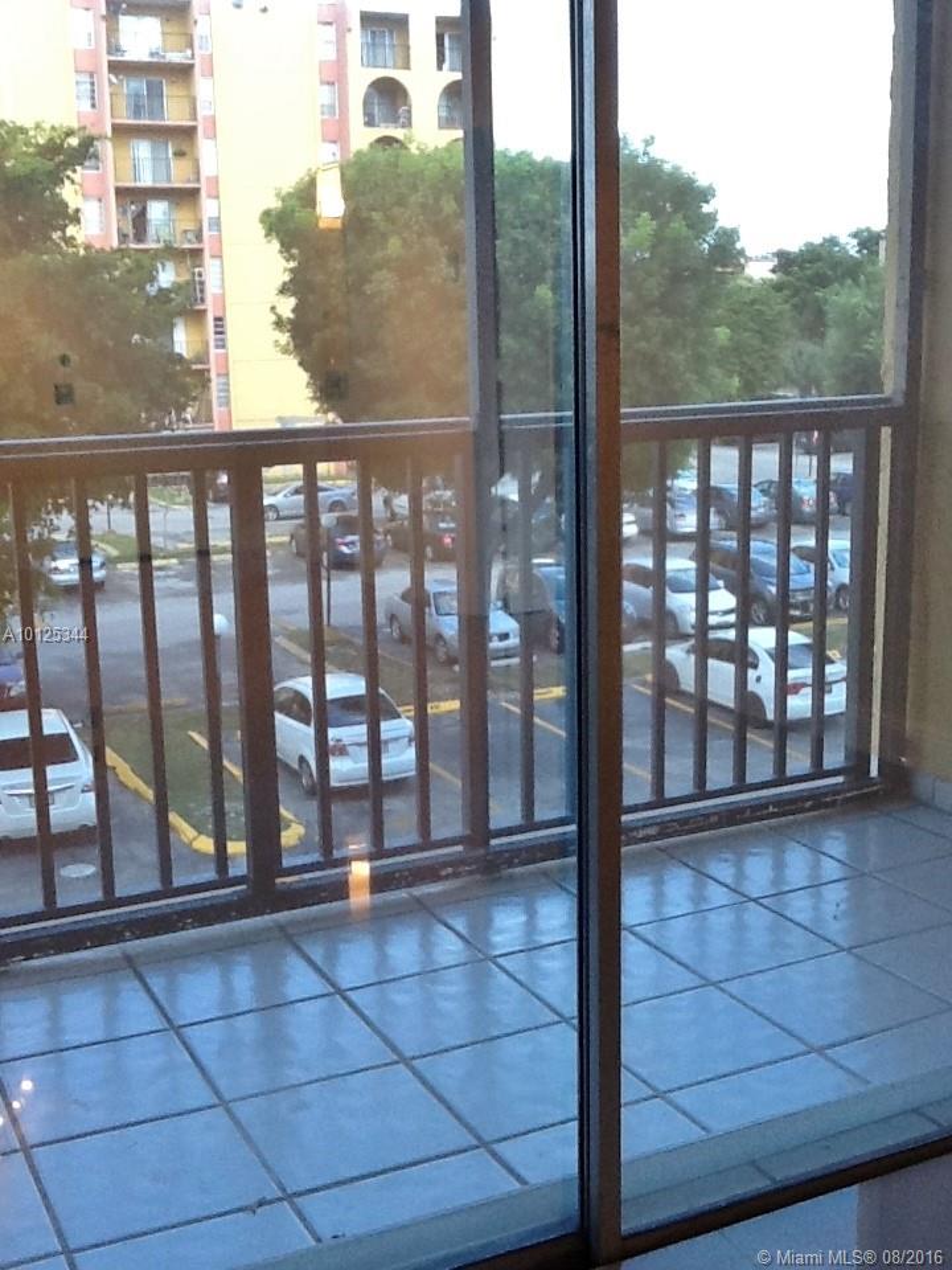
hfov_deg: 32.9
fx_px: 1613
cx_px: 476
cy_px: 635
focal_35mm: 44
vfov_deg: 42.9
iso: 50
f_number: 2.4
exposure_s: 1/60
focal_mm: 2.03
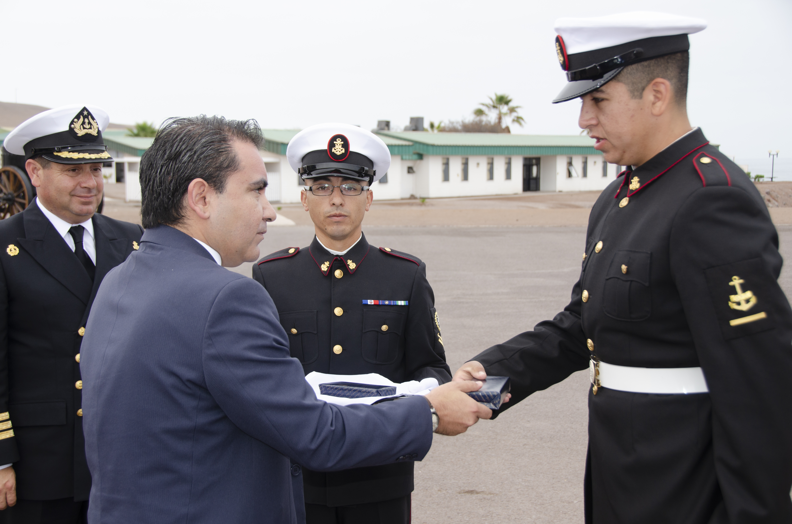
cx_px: 396
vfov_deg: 25.6
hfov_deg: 37.9
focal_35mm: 52
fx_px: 1153
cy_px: 262
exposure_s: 1/250
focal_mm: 35
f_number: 6.3
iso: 200
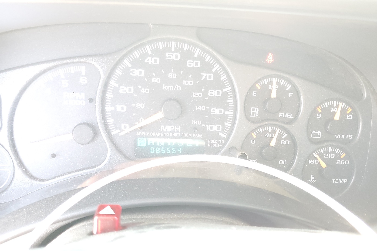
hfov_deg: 60.3
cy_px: 145
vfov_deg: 42.2
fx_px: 325
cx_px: 188
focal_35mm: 31
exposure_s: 1/60.2
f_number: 1.5
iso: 347
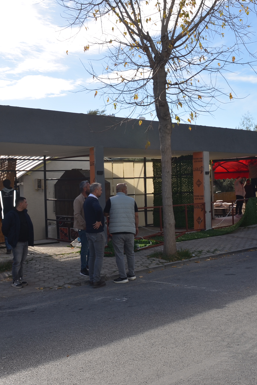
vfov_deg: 47.4
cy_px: 191
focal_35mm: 41
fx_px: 439
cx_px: 186
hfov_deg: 32.2
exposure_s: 1/200
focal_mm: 18
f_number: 8
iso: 100
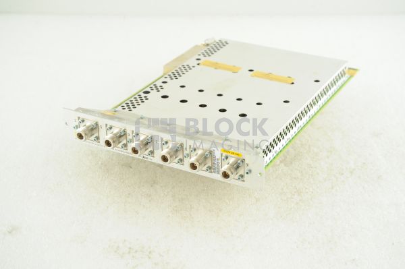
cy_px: 134
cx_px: 202
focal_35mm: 70
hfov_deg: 28.9
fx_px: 787
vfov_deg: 19.4
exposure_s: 1/100
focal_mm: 70
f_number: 9
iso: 1600
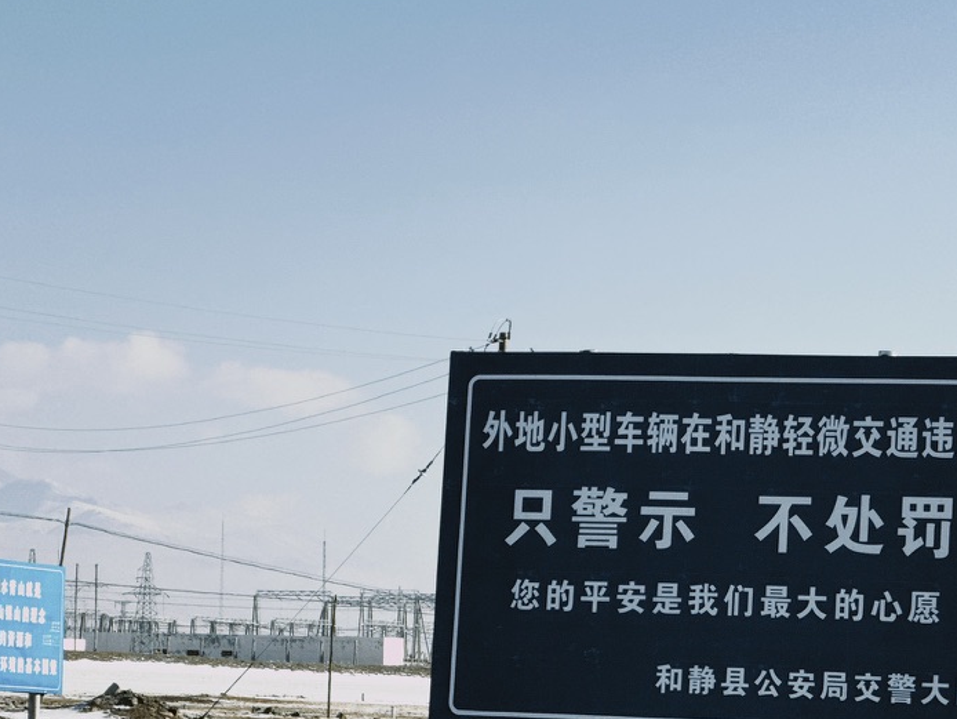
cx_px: 514
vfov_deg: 8.4
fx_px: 4895
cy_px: 368
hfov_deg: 11.2
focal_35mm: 177
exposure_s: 1/2439
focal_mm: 15.66
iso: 50
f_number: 2.8
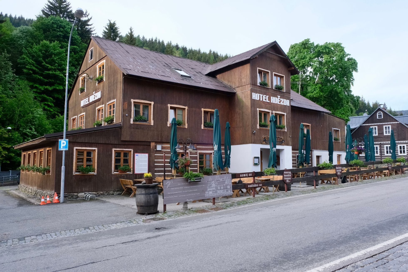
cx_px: 204
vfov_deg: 47.9
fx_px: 306
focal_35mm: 27
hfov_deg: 67.4
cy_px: 136
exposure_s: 1/180
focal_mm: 18
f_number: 13
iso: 1600
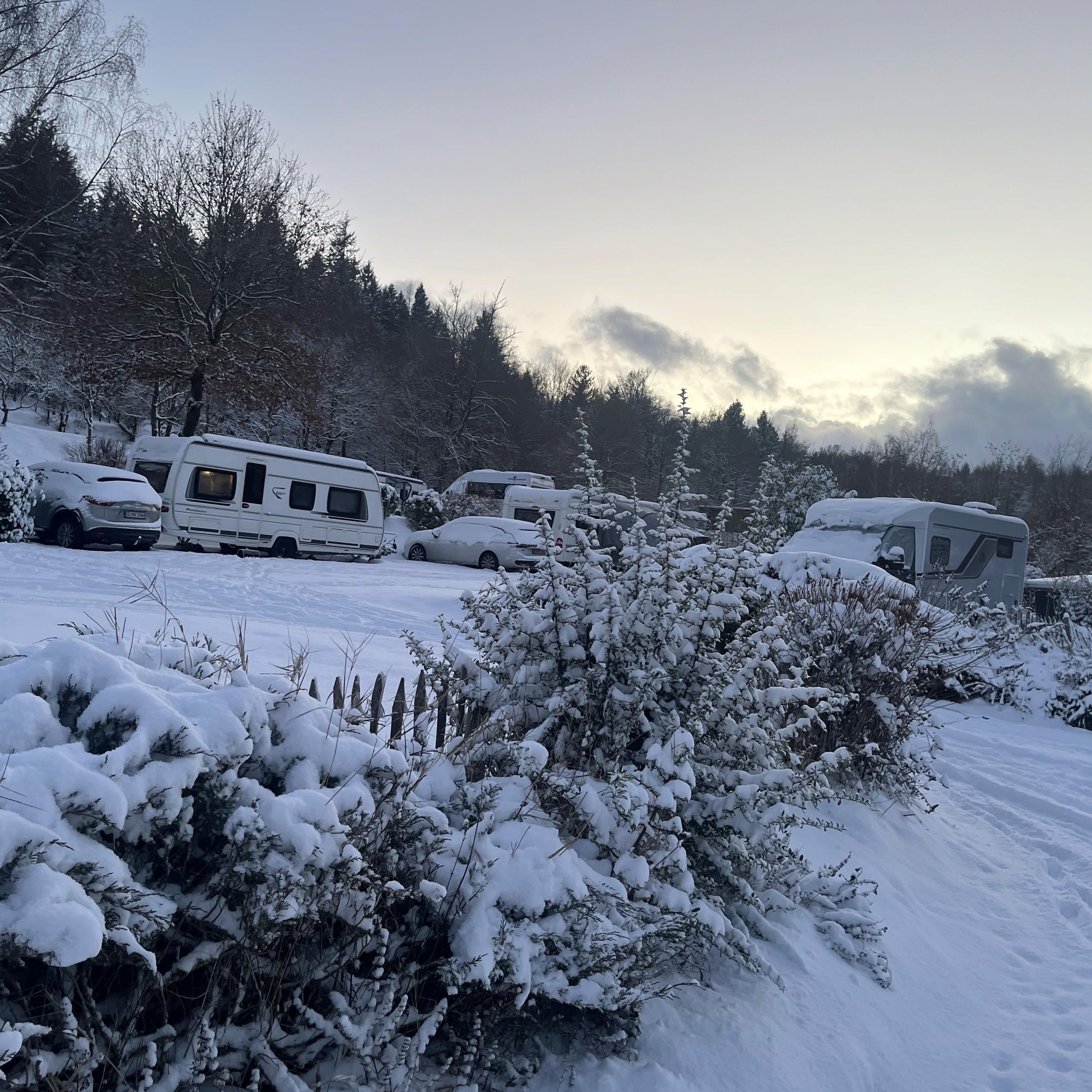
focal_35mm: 31
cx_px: 547
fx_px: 1106
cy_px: 557
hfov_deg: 52.5
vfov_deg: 52.5
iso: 64
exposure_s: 1/122
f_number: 1.6
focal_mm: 5.1
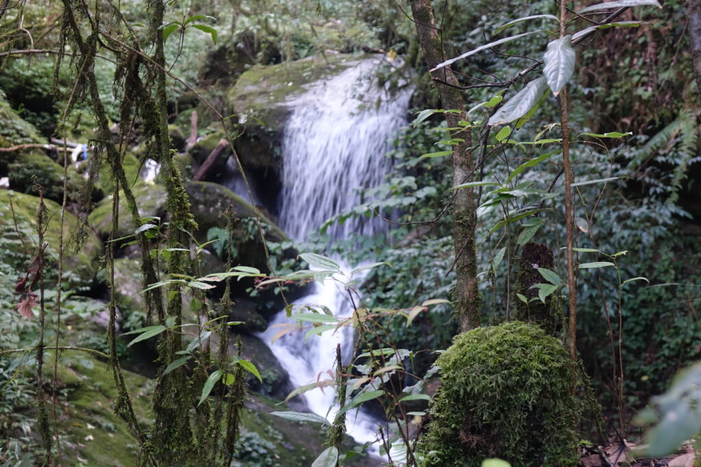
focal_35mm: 48
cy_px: 234
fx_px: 935
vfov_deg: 28.1
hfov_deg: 41.1
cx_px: 350
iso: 800
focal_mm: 17.48
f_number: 2.8
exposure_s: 1/30
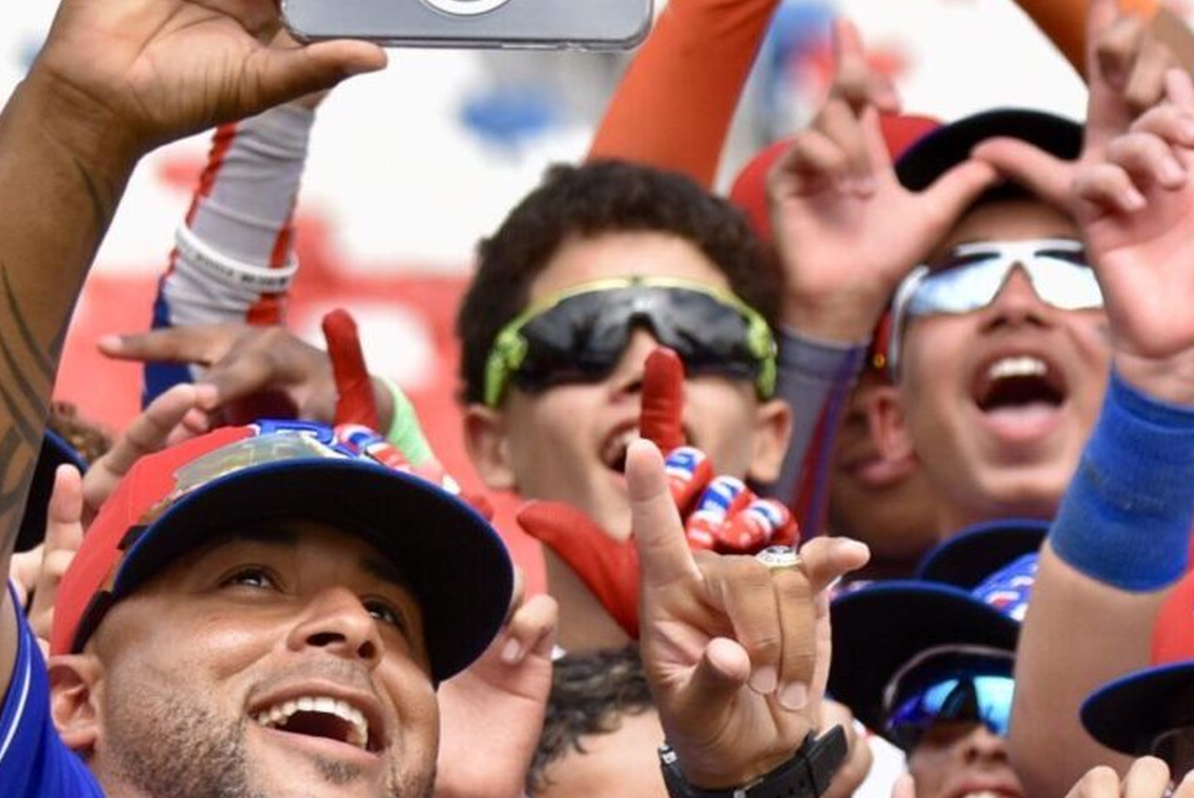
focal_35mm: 633
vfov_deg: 2.2
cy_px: 832
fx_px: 21012
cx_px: 765
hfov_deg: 3.3
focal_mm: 150
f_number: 5
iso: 450
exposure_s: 1/1000
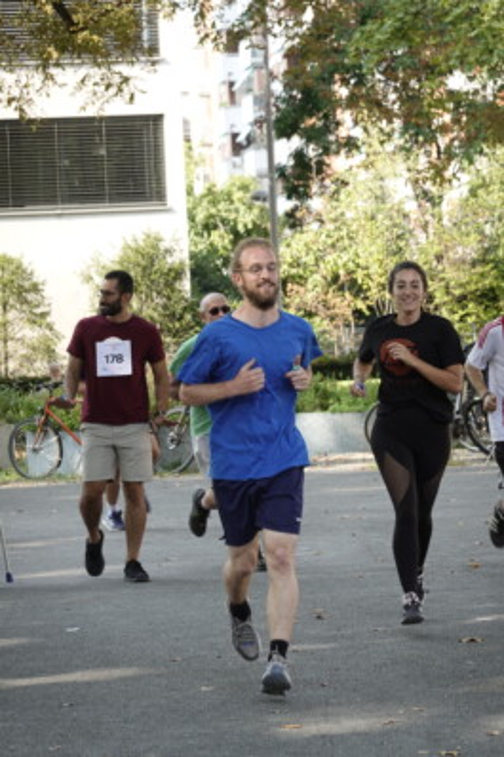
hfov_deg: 9.3
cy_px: 378
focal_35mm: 148
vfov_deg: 13.9
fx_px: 3110
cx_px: 252
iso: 250
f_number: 4.5
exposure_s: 1/160
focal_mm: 53.6
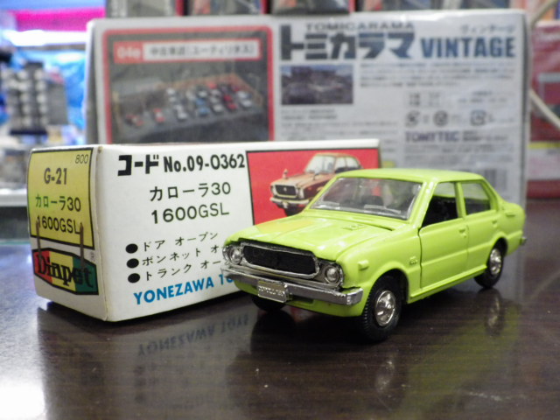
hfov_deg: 54.0
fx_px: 550
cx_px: 280
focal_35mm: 34
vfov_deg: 41.8
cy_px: 210
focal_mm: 6.2
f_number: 3.4
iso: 800
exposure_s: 1/45
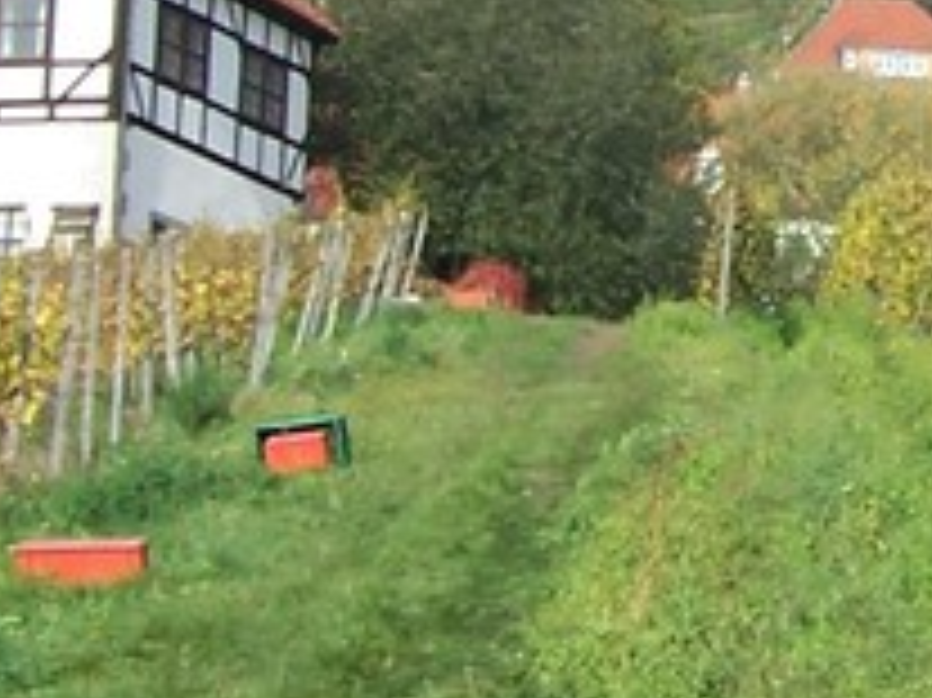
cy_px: -81
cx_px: 1225
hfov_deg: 10.3
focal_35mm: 188
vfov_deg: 7.8
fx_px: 5059
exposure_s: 1/1000
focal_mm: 6.3
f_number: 2.8
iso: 80
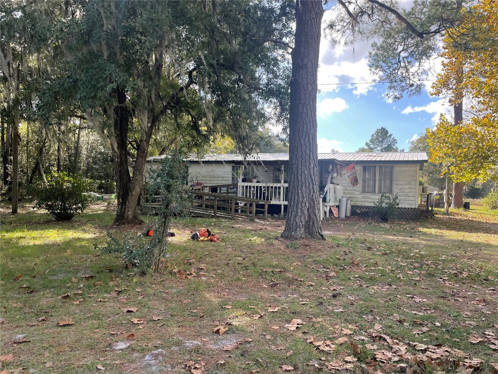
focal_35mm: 26
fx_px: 374
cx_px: 249
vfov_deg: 53.1
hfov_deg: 67.3
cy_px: 187
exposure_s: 1/622
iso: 32
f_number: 1.6
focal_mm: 4.2
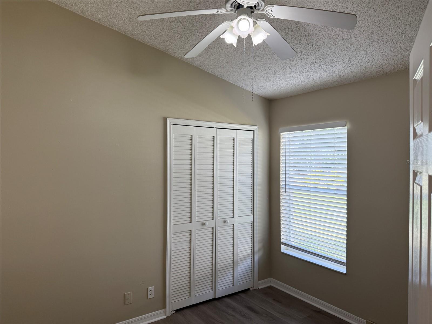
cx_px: 216
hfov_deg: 71.6
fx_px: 300
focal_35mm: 24
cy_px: 162
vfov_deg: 56.8
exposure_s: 1/192
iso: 100
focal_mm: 6.76
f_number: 1.78
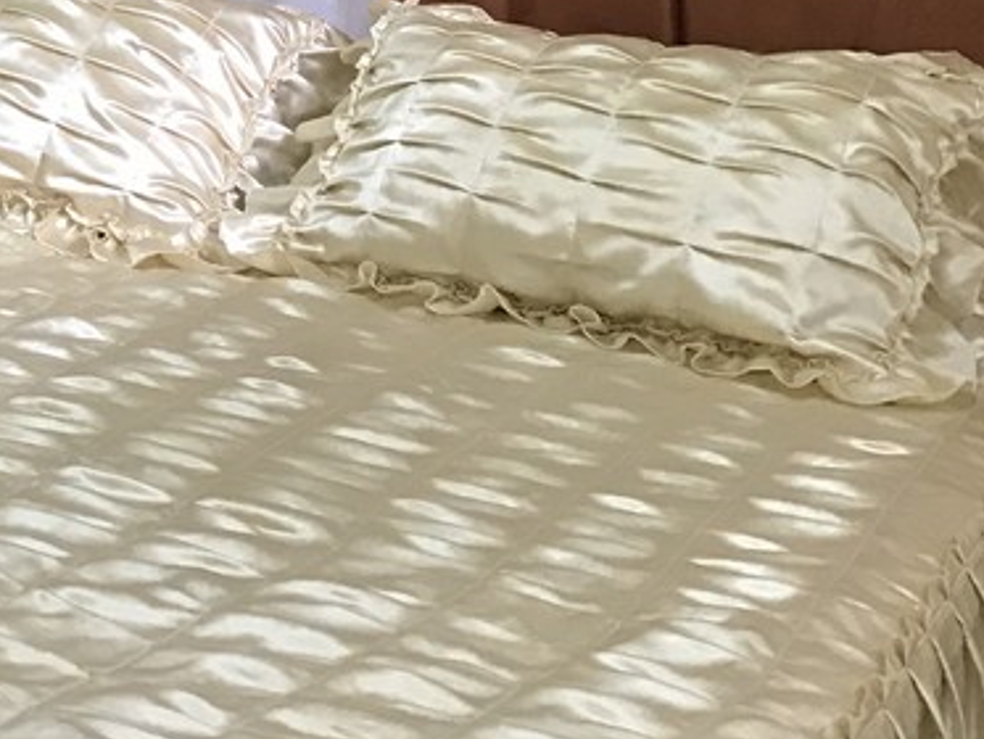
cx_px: -348
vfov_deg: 14.7
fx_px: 2730
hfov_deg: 18.7
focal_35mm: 96
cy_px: -245
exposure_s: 1/24
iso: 40
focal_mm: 3.99
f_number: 1.8
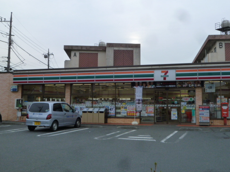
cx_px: 132
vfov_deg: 33.5
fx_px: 286
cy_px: 71
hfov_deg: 43.7
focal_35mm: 43
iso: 125
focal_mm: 5.9
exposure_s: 1/125
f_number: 4
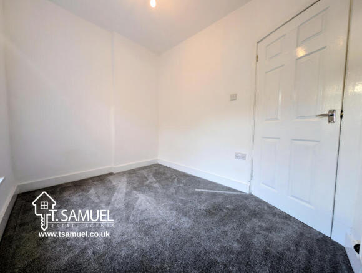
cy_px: 136
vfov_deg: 94.7
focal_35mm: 12
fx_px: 126
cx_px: 181
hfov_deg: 110.4
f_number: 1.95
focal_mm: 2.23
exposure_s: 1/16.7
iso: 39
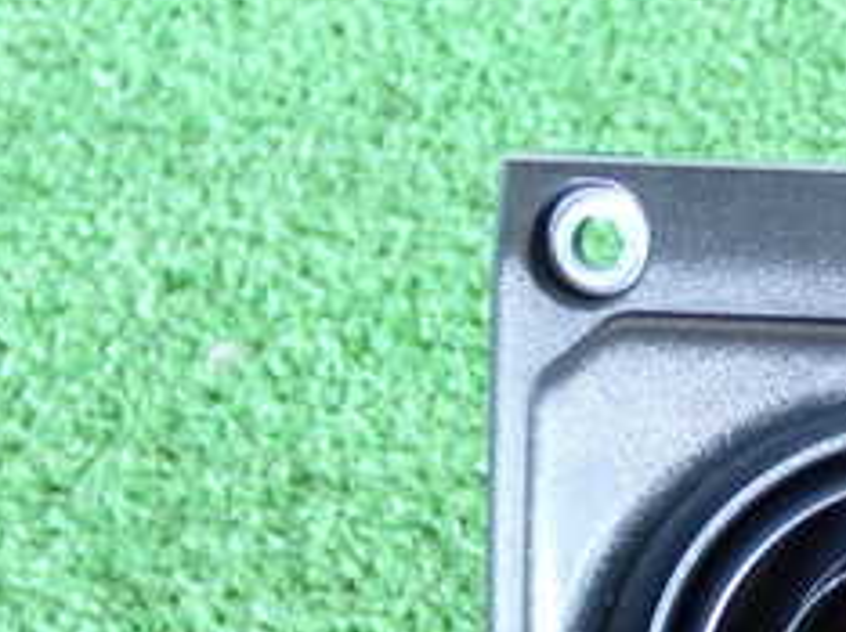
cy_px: 697
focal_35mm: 113
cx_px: 1005
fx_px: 2759
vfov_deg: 12.8
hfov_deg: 16.7
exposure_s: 1/25
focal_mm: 7.84
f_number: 2.9
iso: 800
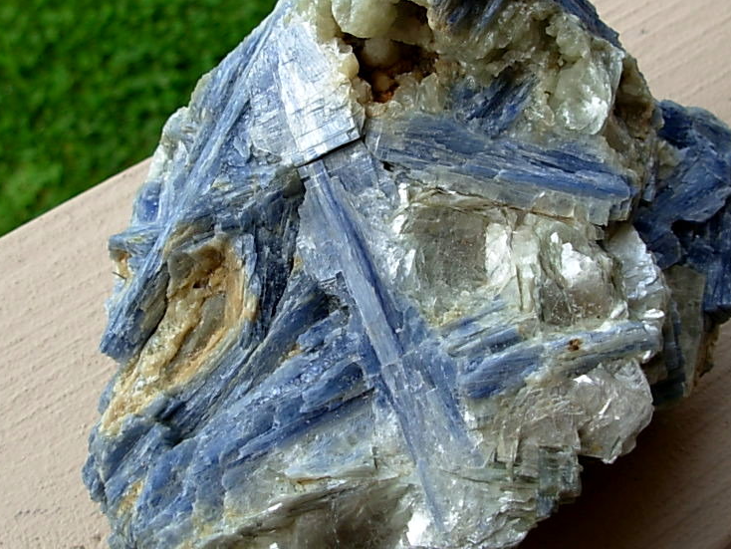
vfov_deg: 27.5
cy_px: 230
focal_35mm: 53
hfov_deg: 36.2
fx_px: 1120
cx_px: 371
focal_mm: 6.3
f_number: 2.9
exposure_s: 1/352
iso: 50
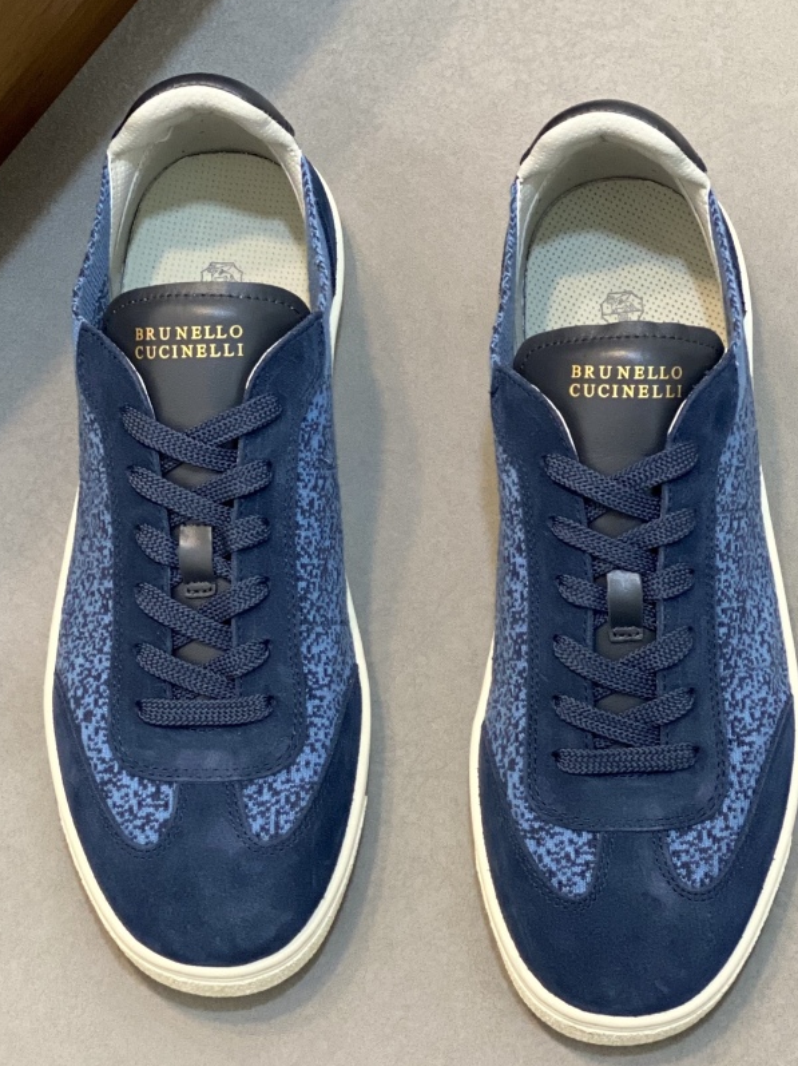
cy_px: 603
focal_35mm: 94
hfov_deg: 15.7
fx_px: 2892
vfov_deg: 20.9
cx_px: 368
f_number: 2
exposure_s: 1/100
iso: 160
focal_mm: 6
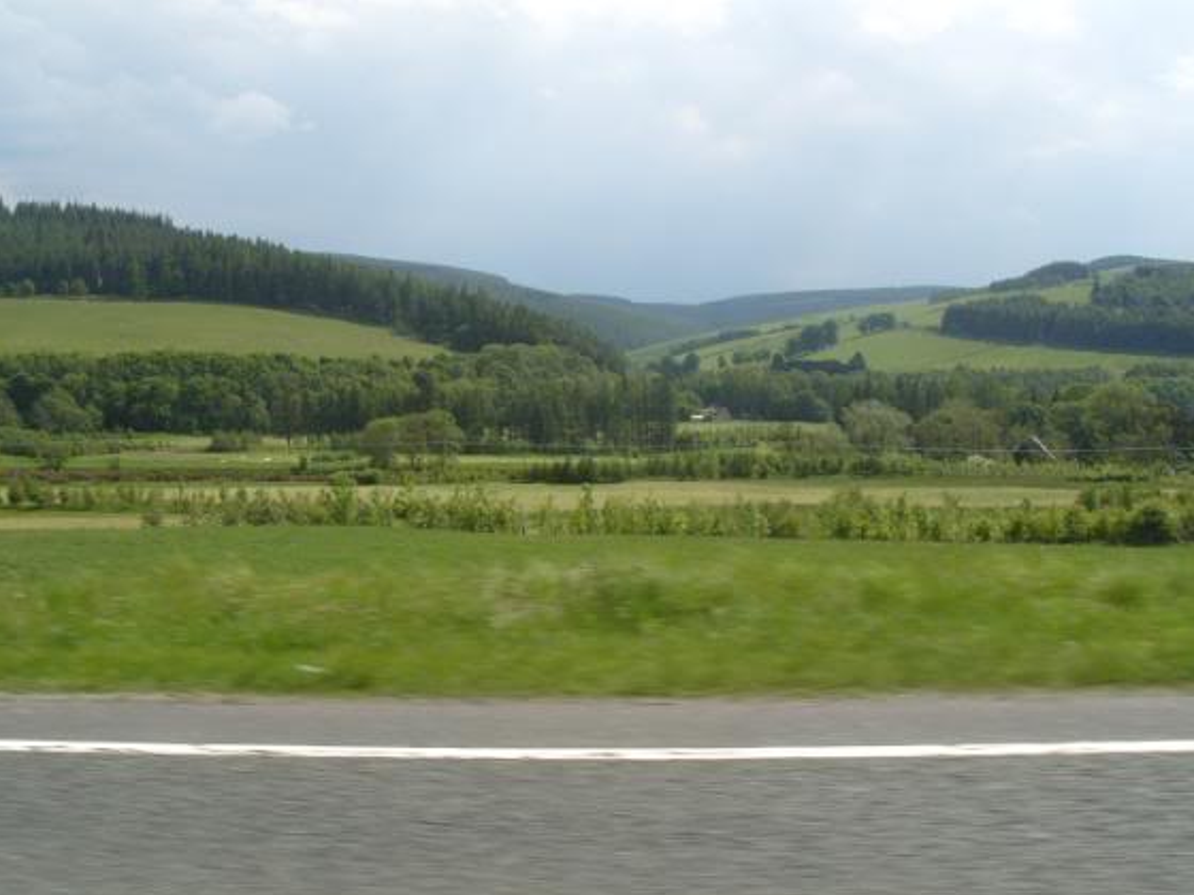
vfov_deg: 35.9
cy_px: 407
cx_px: 597
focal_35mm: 40
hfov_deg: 46.8
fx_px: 1380
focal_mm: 7.8
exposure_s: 1/350
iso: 80
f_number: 6.8
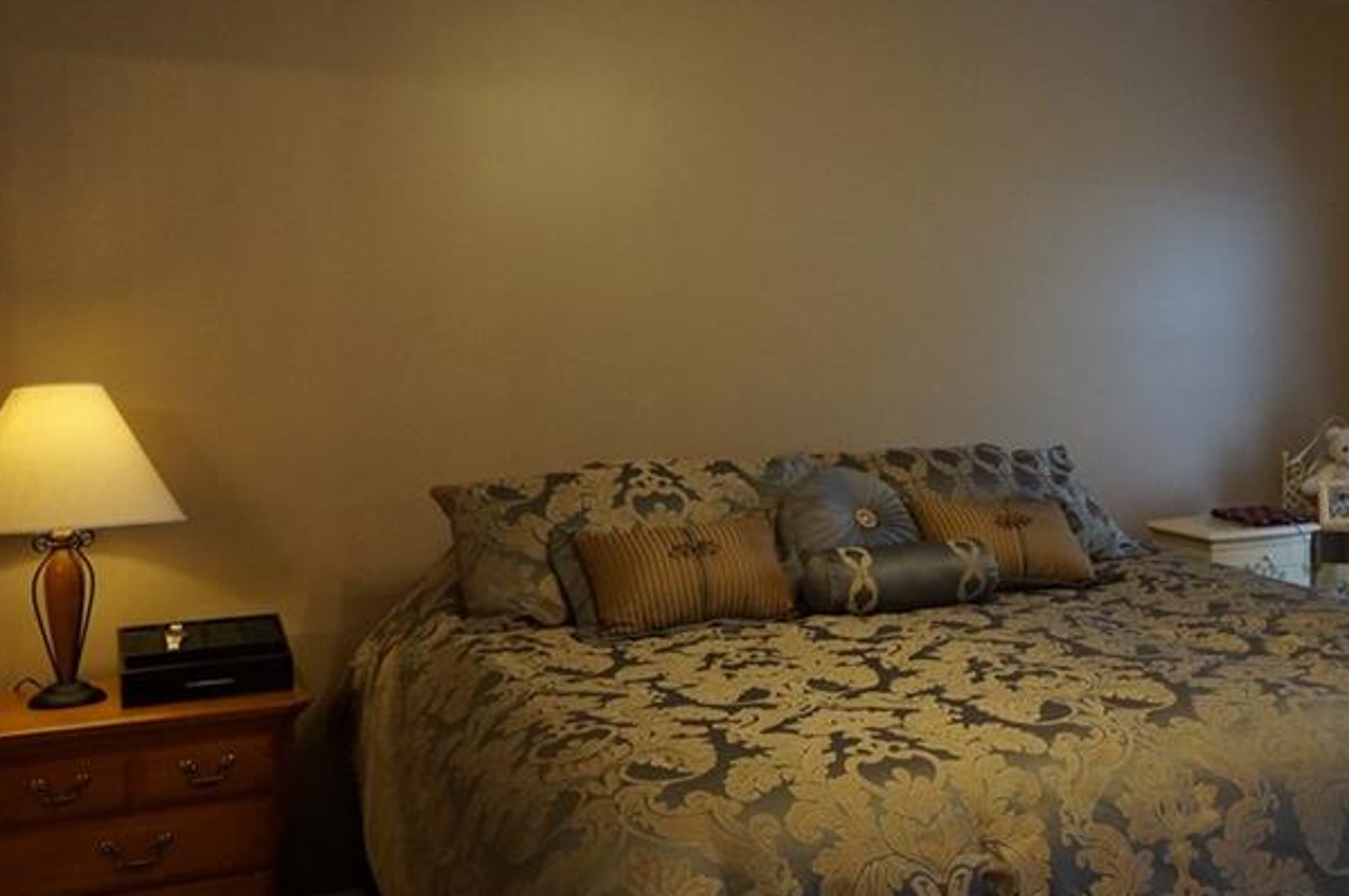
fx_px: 1535
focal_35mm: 41
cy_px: 338
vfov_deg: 32.4
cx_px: 975
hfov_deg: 46.1
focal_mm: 16
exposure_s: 1/160
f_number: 4
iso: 1600
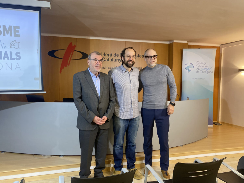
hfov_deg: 67.3
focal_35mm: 26
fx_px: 183
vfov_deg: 53.1
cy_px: 92
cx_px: 122
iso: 125
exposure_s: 1/100
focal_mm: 4.25
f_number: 1.8
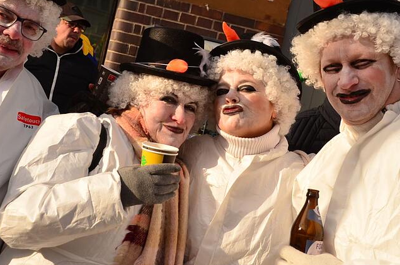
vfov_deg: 19.7
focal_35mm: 69
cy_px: 107
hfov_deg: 29.3
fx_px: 764
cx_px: 156
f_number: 5.6
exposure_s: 1/2000
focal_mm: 27
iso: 400
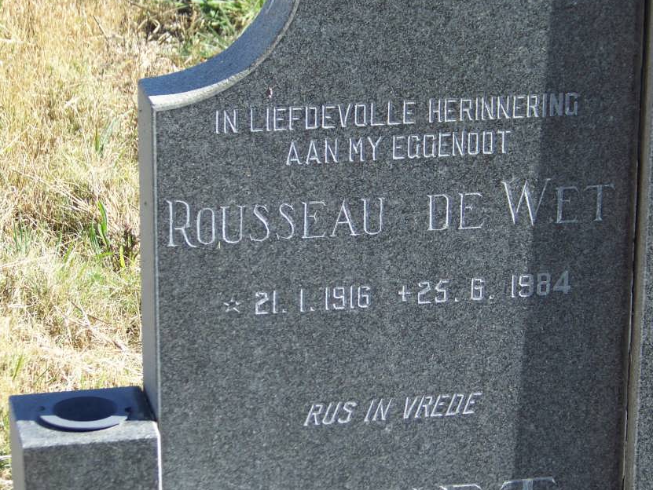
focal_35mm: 153
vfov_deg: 9.7
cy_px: 281
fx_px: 2887
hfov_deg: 12.9
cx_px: 408
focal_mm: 17.6
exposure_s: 1/320
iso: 64
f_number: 3.2
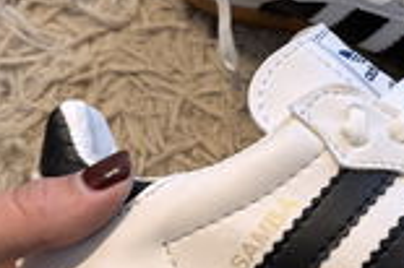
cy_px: 35
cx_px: 422
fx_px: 964
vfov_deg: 15.7
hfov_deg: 22.6
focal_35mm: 86
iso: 100
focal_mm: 6.76
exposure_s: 1/100
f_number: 1.78
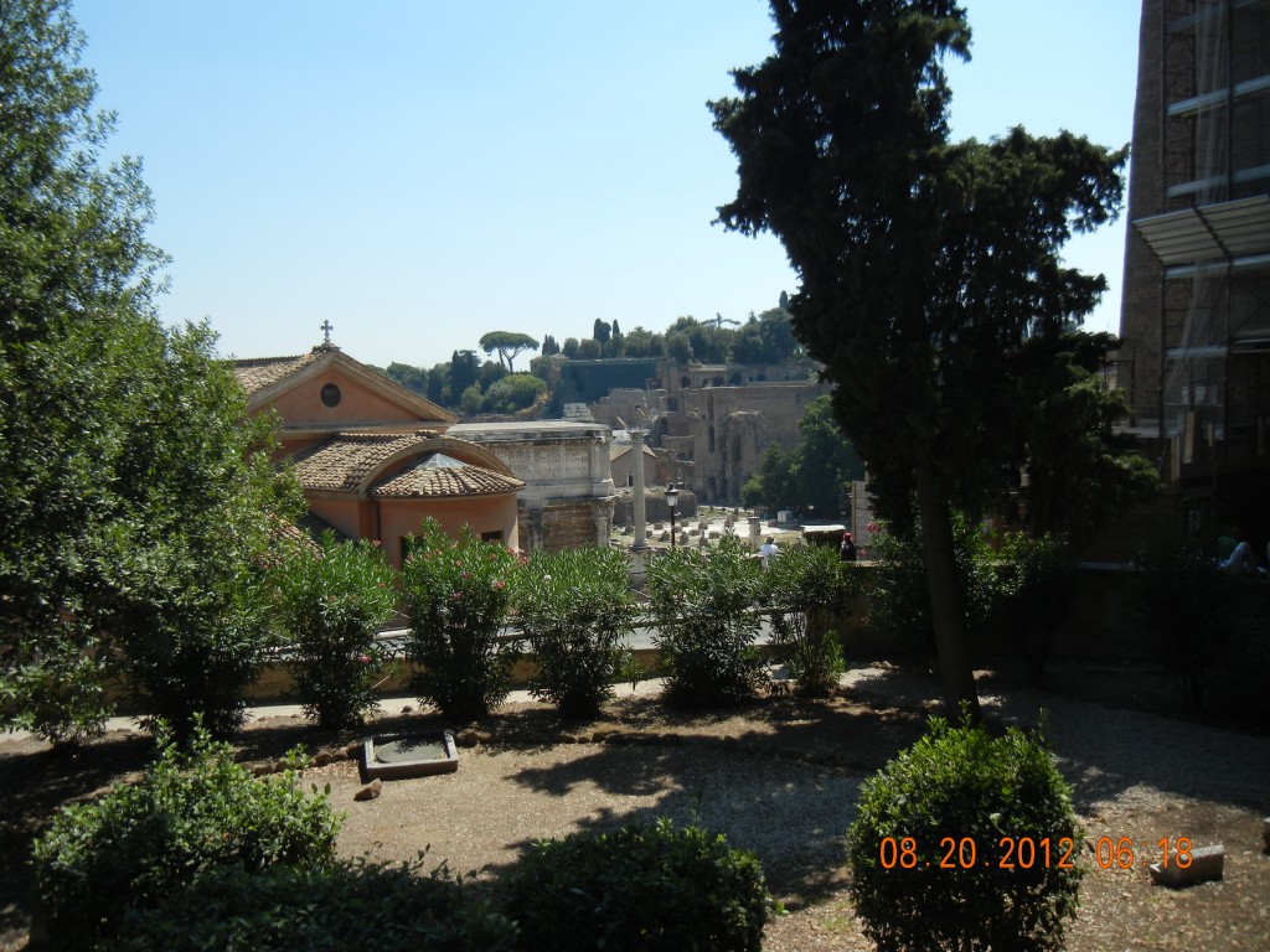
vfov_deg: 46.8
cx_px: 635
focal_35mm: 30
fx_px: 1101
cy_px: 476
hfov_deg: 60.0
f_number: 7
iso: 160
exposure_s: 1/322
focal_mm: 5.4
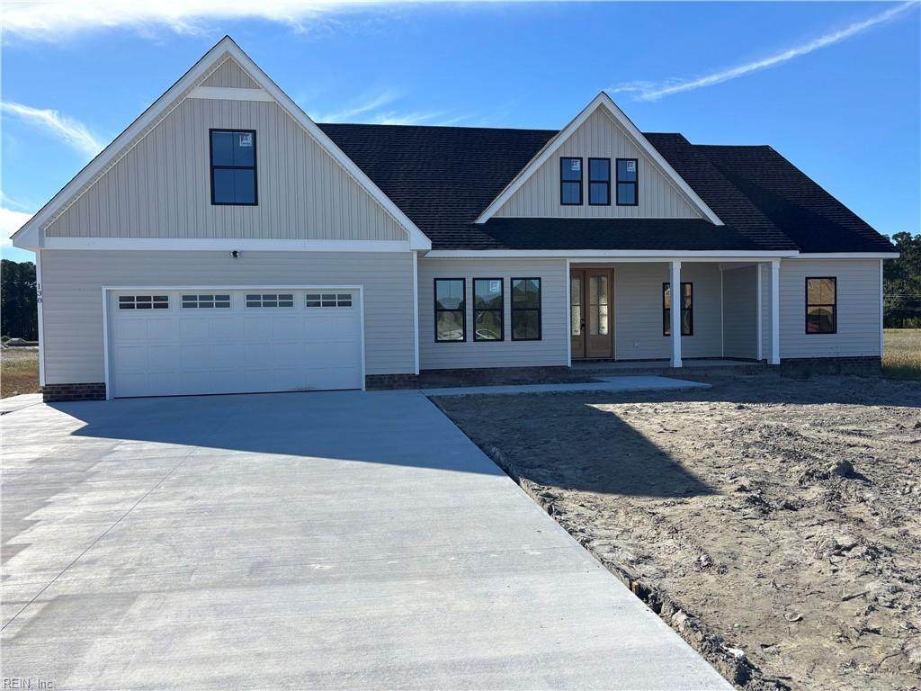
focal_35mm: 26
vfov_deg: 53.1
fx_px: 692
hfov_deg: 67.3
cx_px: 460
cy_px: 346
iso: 50
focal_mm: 5.96
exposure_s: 1/3788
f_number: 1.6
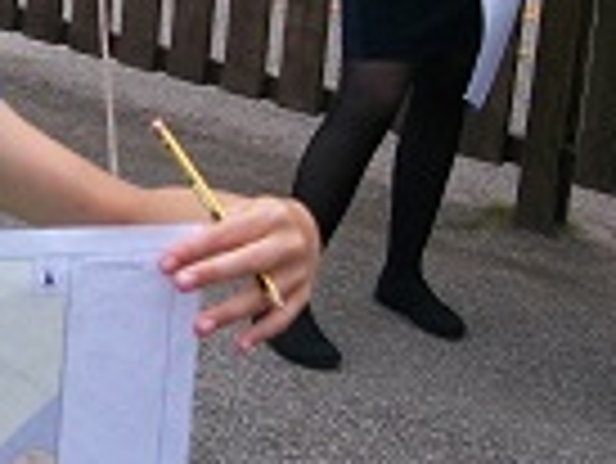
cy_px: 140
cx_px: -117
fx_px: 1870
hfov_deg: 17.8
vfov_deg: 14.1
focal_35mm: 105
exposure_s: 1/320
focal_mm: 6
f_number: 2.7
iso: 80
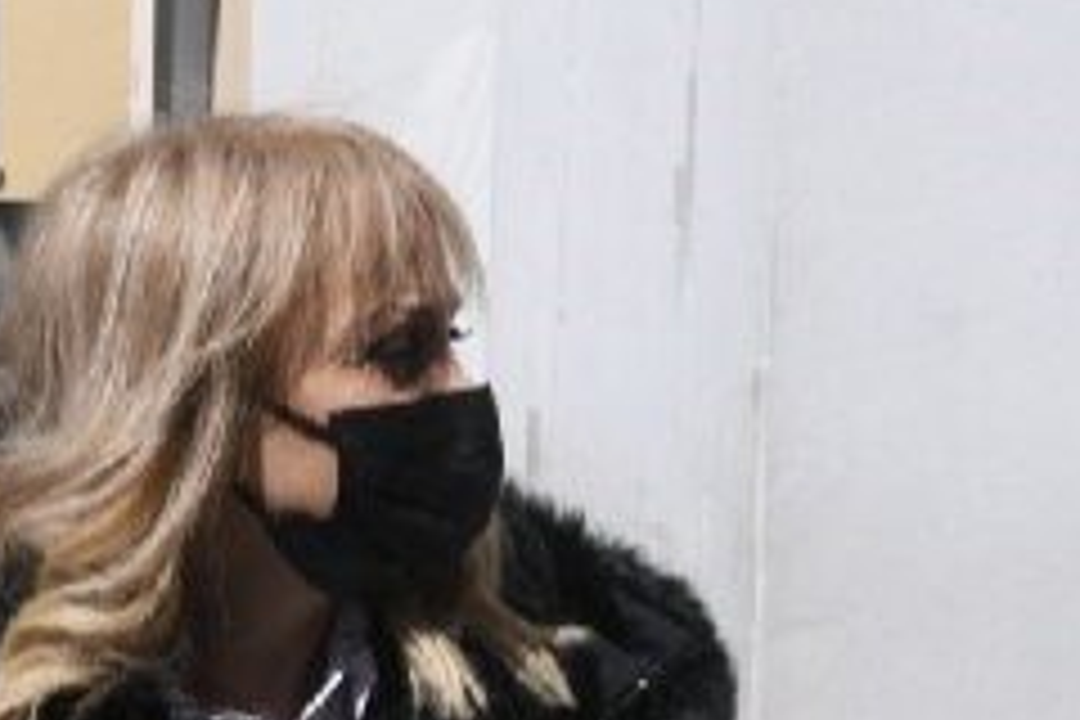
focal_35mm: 112
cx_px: 306
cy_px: 407
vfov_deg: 12.2
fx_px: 3360
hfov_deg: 18.2
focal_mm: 35
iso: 320
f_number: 14
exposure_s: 1/400
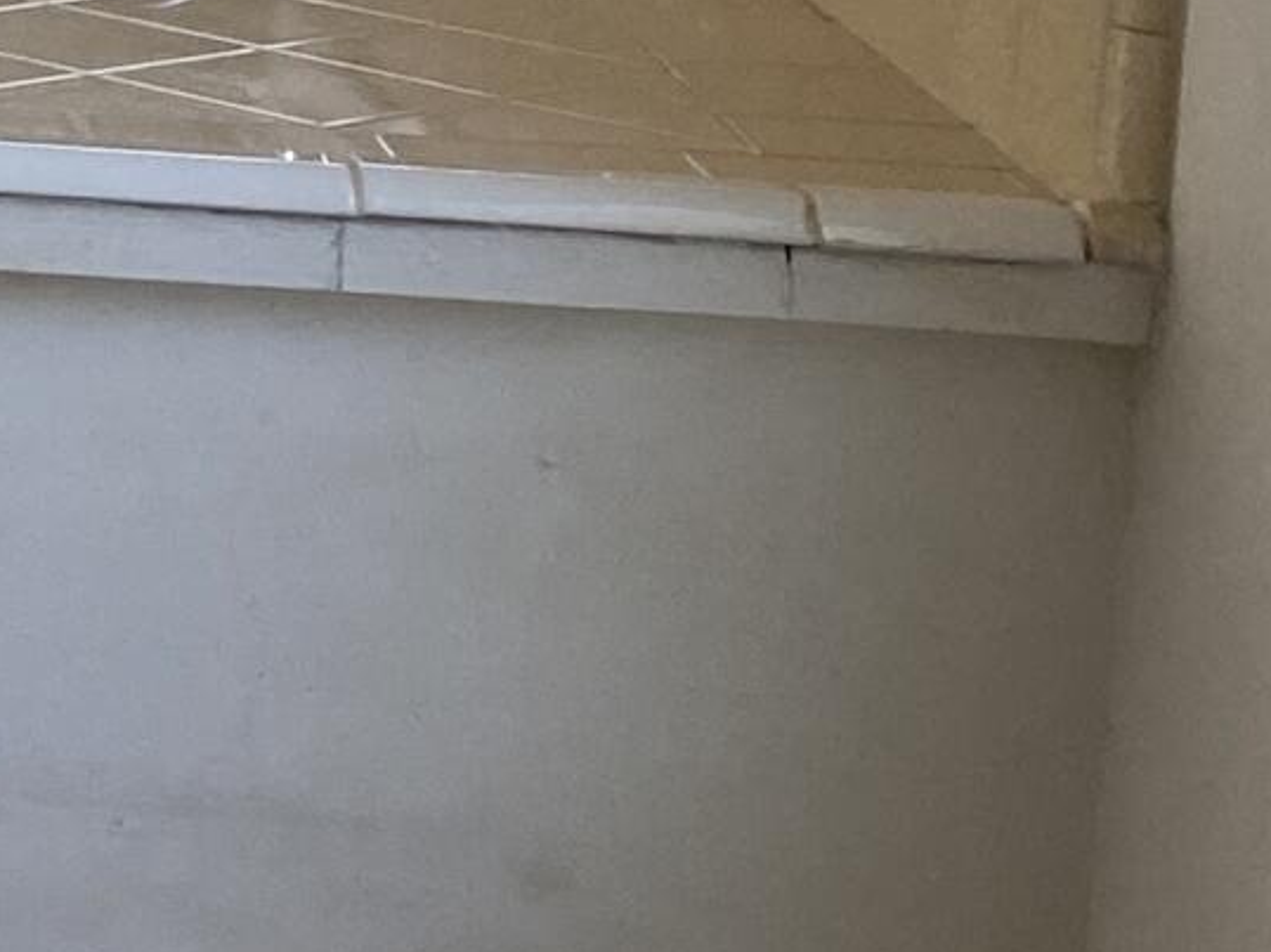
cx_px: -2117
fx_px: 5322
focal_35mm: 145
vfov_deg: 10.0
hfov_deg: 10.8
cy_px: -366
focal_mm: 4.25
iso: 125
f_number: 1.8
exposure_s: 1/113
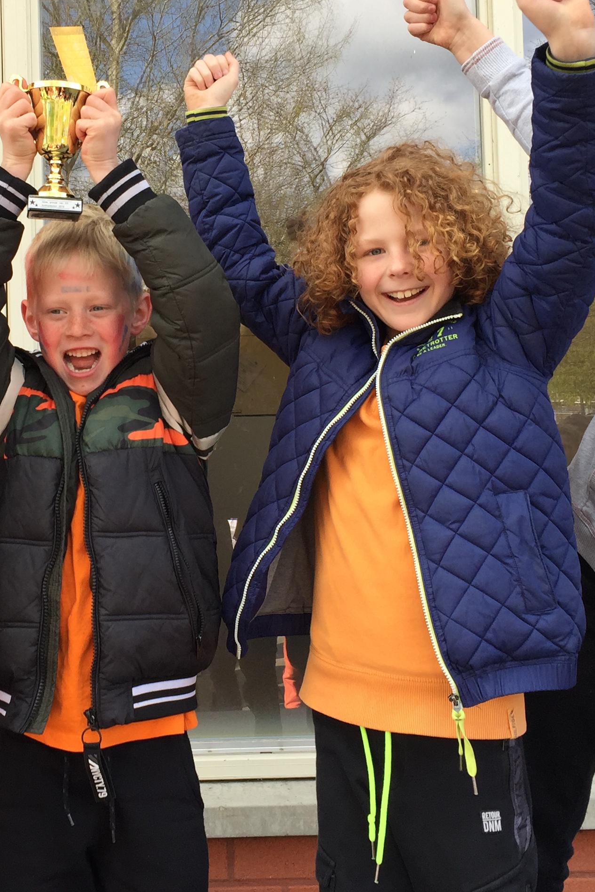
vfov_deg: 38.0
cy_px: 341
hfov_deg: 25.8
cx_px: 181
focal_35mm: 52
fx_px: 1289
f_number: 2.2
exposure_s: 1/293
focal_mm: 4.15
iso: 32
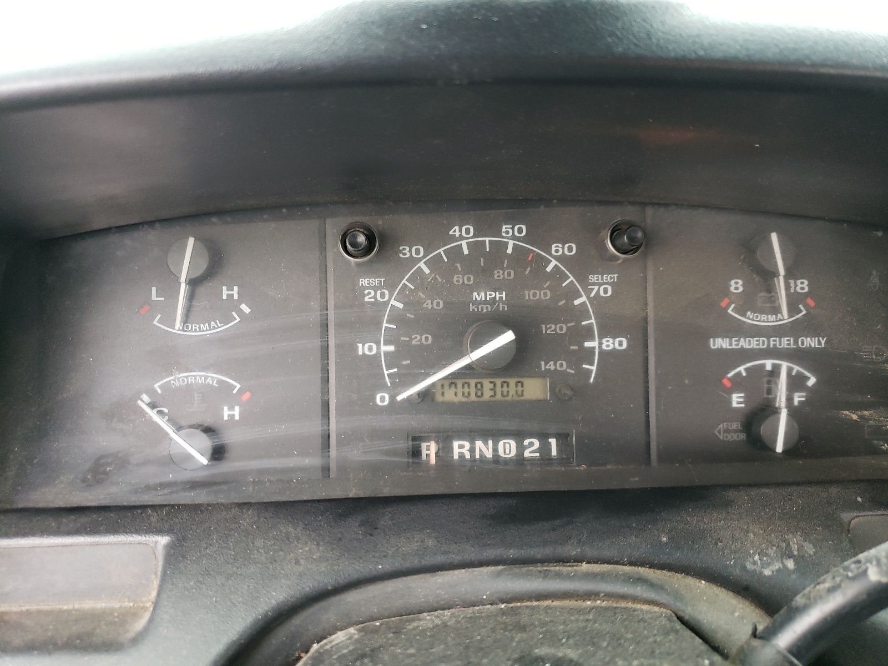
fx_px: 667
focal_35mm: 26
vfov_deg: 53.1
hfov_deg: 67.3
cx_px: 444
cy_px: 333
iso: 189
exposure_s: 1/50
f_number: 1.5
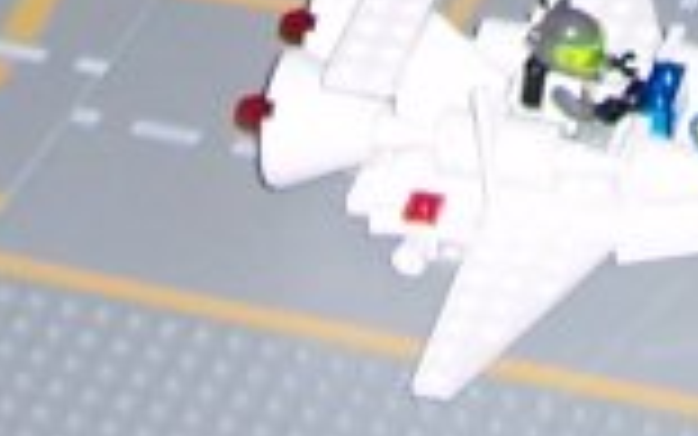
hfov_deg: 8.7
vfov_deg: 5.0
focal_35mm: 238
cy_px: -1245
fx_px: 4529
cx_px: 824
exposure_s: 1/60
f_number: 2.7
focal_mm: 5.6
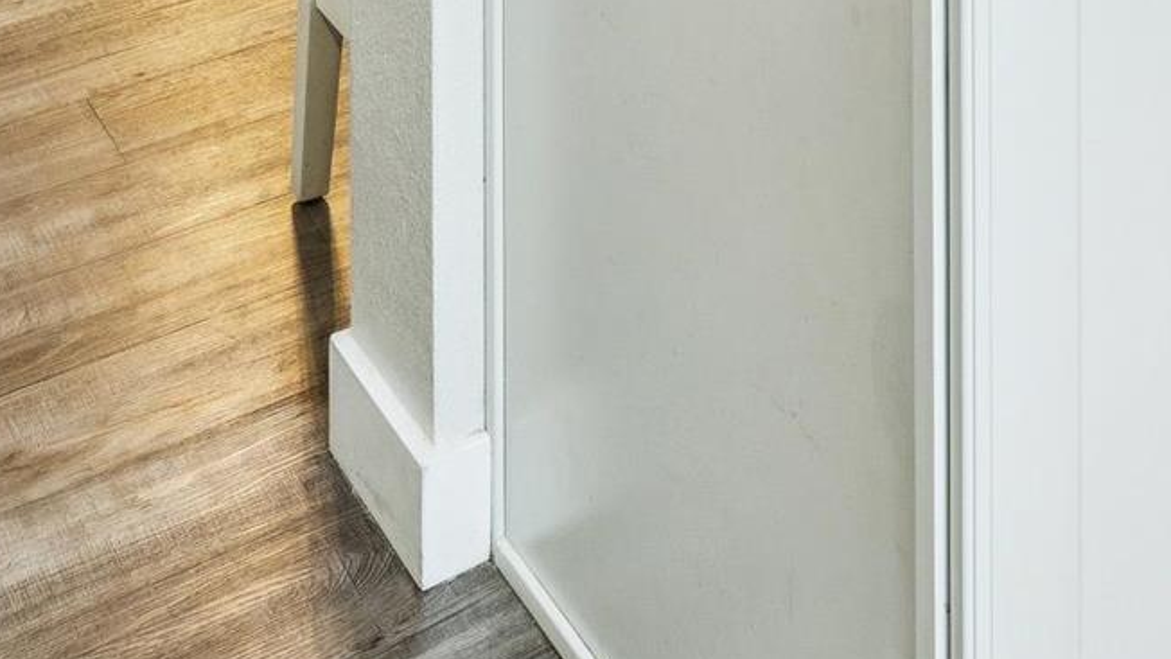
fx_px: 2375
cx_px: 1273
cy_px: -1128
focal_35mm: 76
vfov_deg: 11.6
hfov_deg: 25.7
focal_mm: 15.5
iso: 400
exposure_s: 1/4
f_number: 13
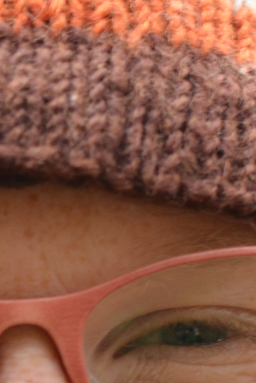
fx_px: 2251
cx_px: -282
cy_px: 447
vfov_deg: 9.6
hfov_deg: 6.3
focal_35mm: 211
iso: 400
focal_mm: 35
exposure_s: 1/30
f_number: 2.8
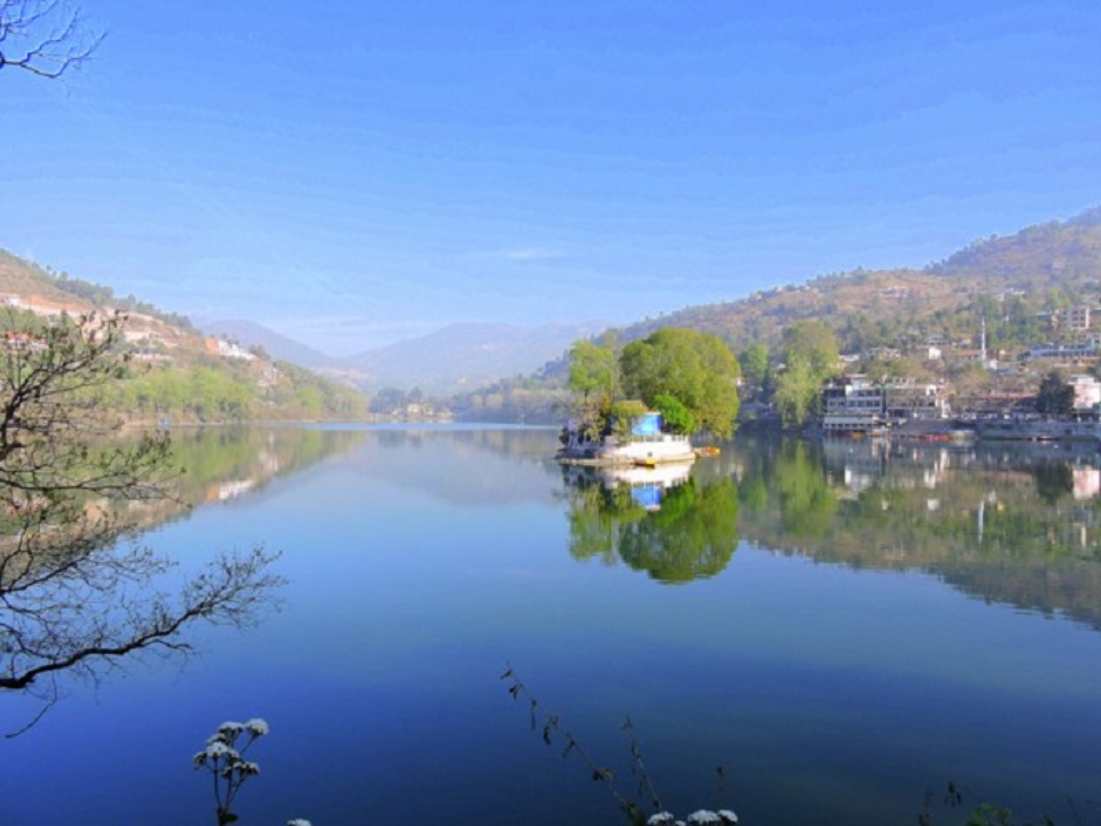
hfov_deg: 71.6
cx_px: 550
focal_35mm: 24
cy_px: 413
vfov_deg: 56.8
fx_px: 763
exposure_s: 1/500
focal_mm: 4.3
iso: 100
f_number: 3.3
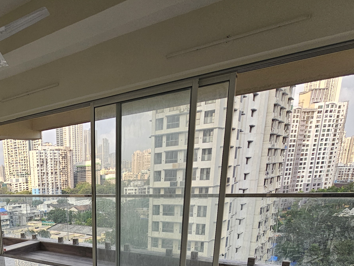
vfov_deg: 41.0
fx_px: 297
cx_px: 51
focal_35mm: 29
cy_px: 276
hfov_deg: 55.4
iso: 50
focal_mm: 2.2
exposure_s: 1/360
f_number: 2.2
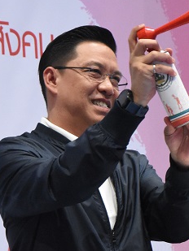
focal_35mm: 366
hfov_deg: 4.1
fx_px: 2663
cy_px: 160
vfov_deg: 5.4
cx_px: 93
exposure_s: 1/125
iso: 5000
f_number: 5.6
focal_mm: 98
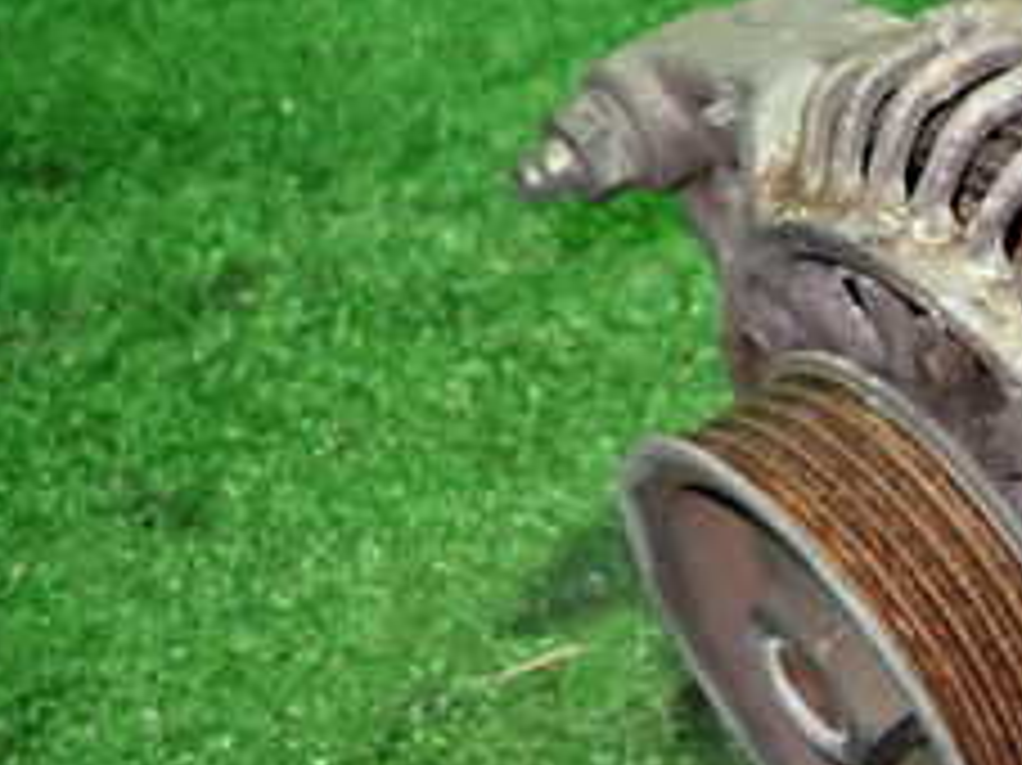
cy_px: 315
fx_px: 1948
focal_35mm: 66
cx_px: 1292
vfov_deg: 22.2
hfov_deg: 25.7
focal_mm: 4.5
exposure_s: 1/30
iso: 500
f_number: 2
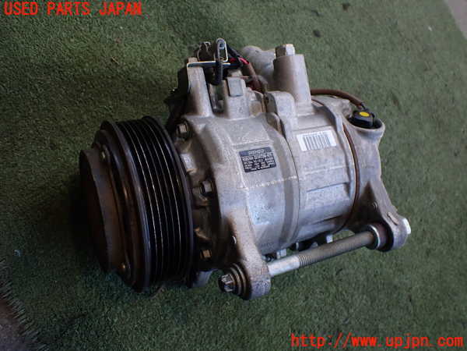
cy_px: 176
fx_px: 405
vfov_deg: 46.8
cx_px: 234
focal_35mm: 30
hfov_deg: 60.0
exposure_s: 1/125
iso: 160
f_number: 2.3
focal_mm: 5.4
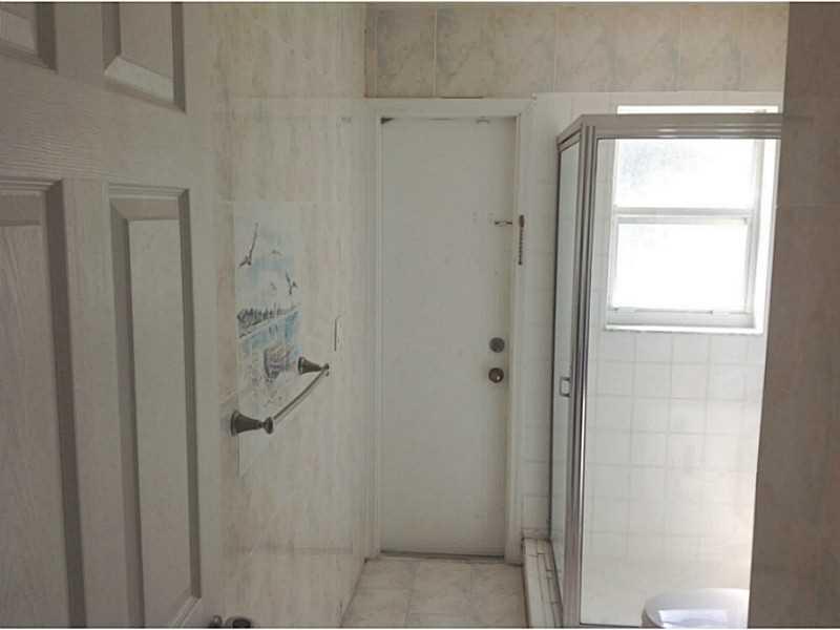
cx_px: 420
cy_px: 315
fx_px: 849
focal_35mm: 35
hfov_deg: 52.6
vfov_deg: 40.7
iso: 50
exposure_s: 1/315
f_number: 2.4
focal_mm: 4.28
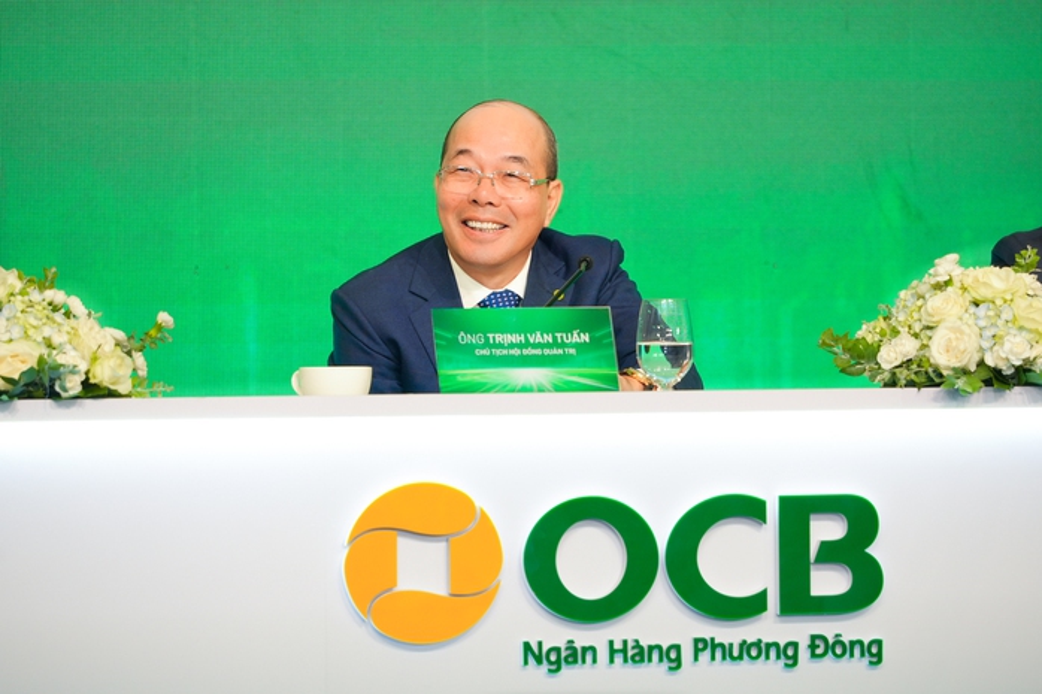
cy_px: 347
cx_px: 521
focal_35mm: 229
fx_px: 6626
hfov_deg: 9.0
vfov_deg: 6.0
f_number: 3.2
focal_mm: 153
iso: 640
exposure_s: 1/200
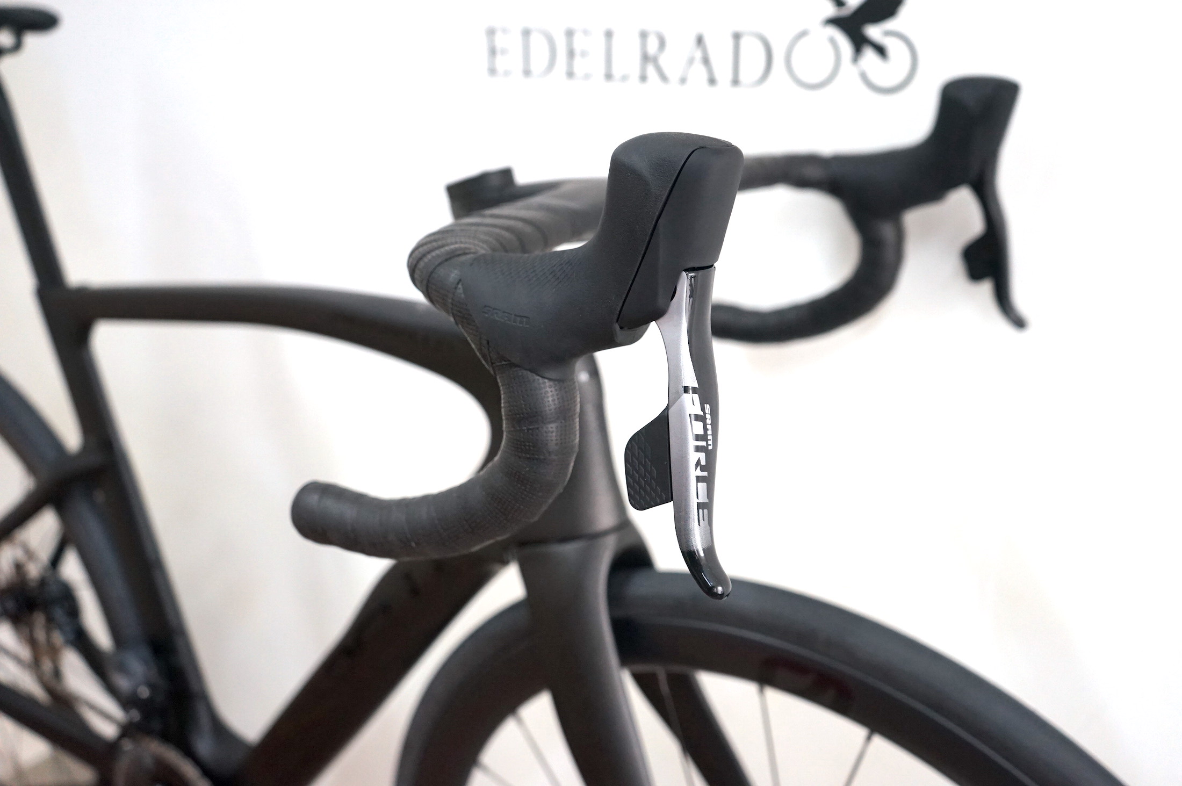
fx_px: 1148
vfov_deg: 37.8
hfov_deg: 54.5
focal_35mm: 35
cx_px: 591
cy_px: 393
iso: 1600
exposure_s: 1/160
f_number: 4.5
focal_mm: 35
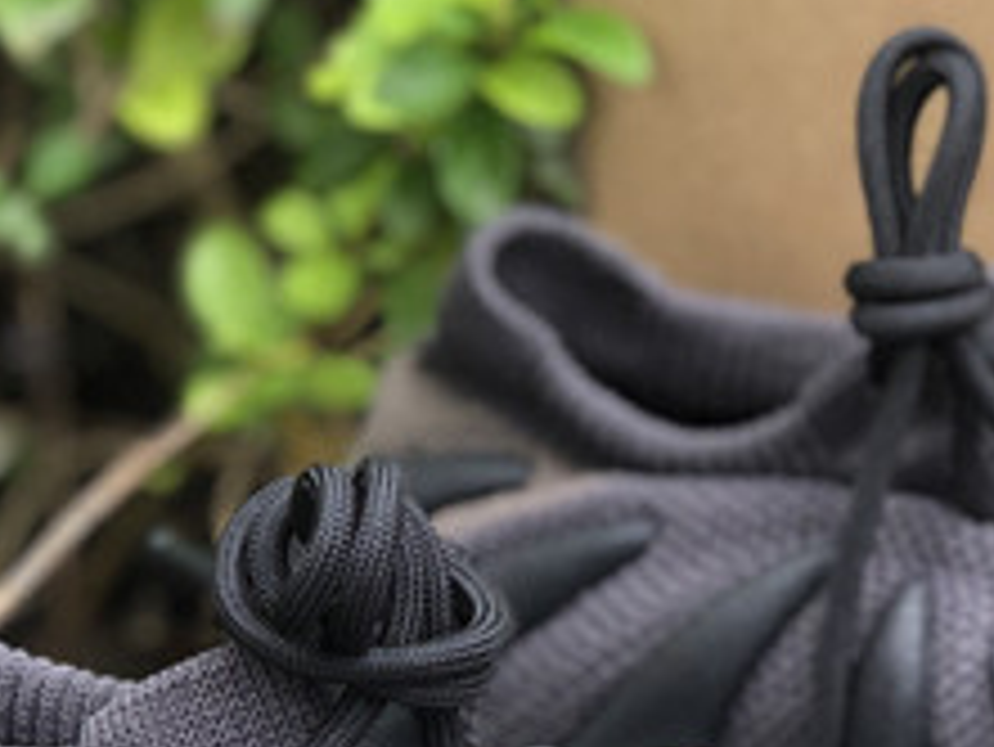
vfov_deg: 8.5
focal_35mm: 174
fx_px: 4999
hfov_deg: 11.3
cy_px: 853
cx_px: 940
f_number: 2.4
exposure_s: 1/60
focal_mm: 6
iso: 50
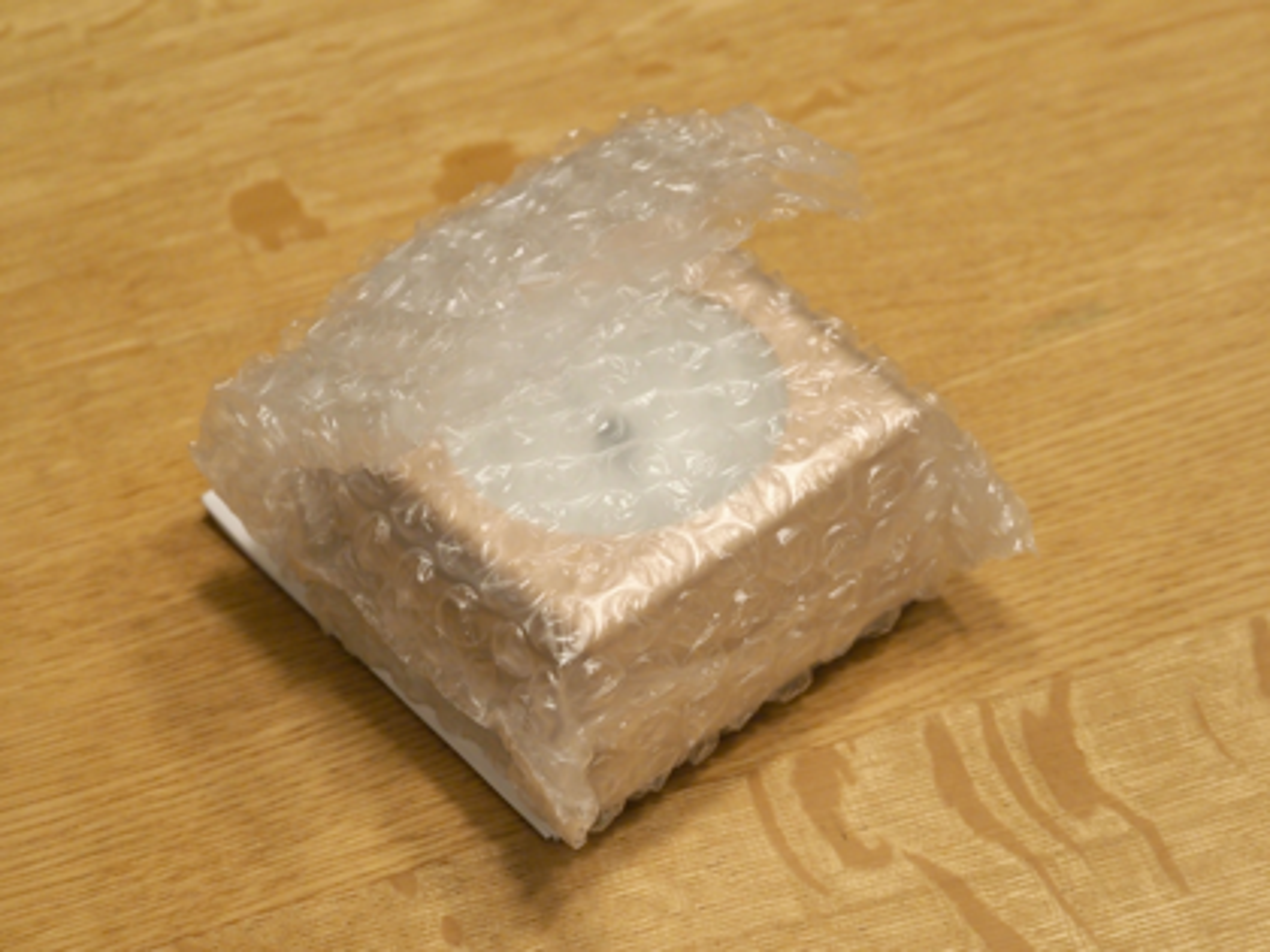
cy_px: 476
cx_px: 635
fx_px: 4403
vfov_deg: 12.3
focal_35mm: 120
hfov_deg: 16.4
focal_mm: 60
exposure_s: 1/125
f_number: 5.6
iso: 1600
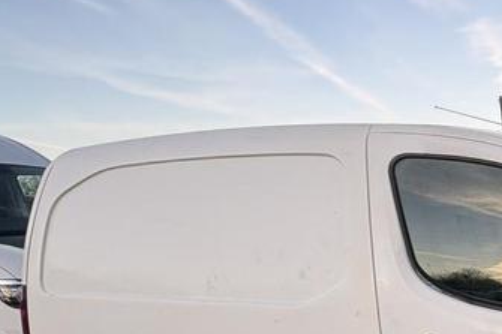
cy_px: 291
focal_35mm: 39
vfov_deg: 32.7
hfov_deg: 39.7
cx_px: 562
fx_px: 544
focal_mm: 2.22
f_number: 2.2
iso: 40
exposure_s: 1/174
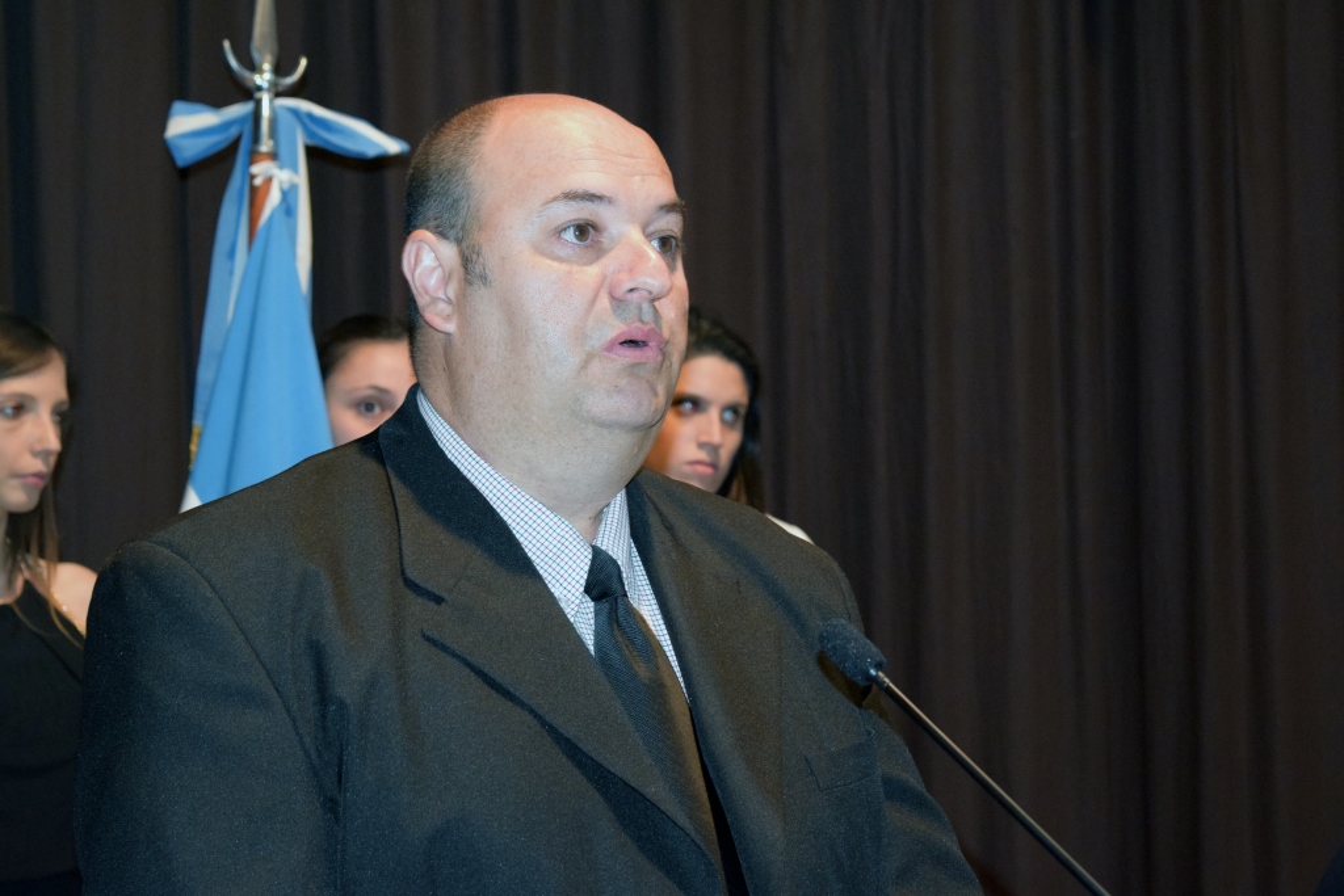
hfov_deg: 24.6
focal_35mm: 82
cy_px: 448
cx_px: 672
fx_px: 3080
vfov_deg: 16.6
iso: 3200
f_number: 5.6
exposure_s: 1/60
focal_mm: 55
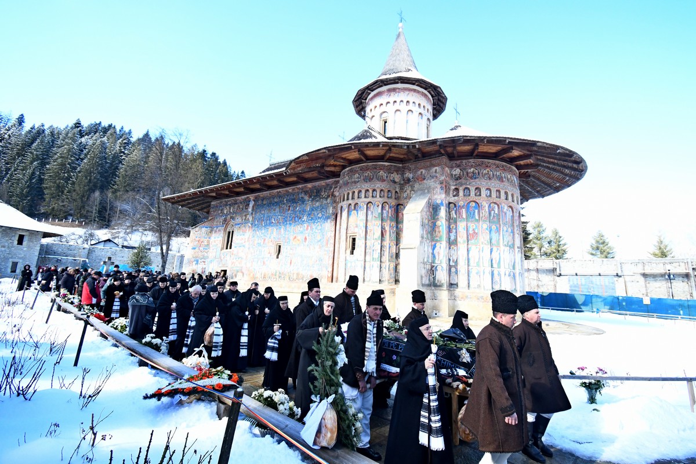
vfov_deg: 77.3
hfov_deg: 100.4
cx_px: 348
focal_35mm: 15
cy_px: 232
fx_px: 290
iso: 1000
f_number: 5
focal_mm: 10
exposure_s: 1/640
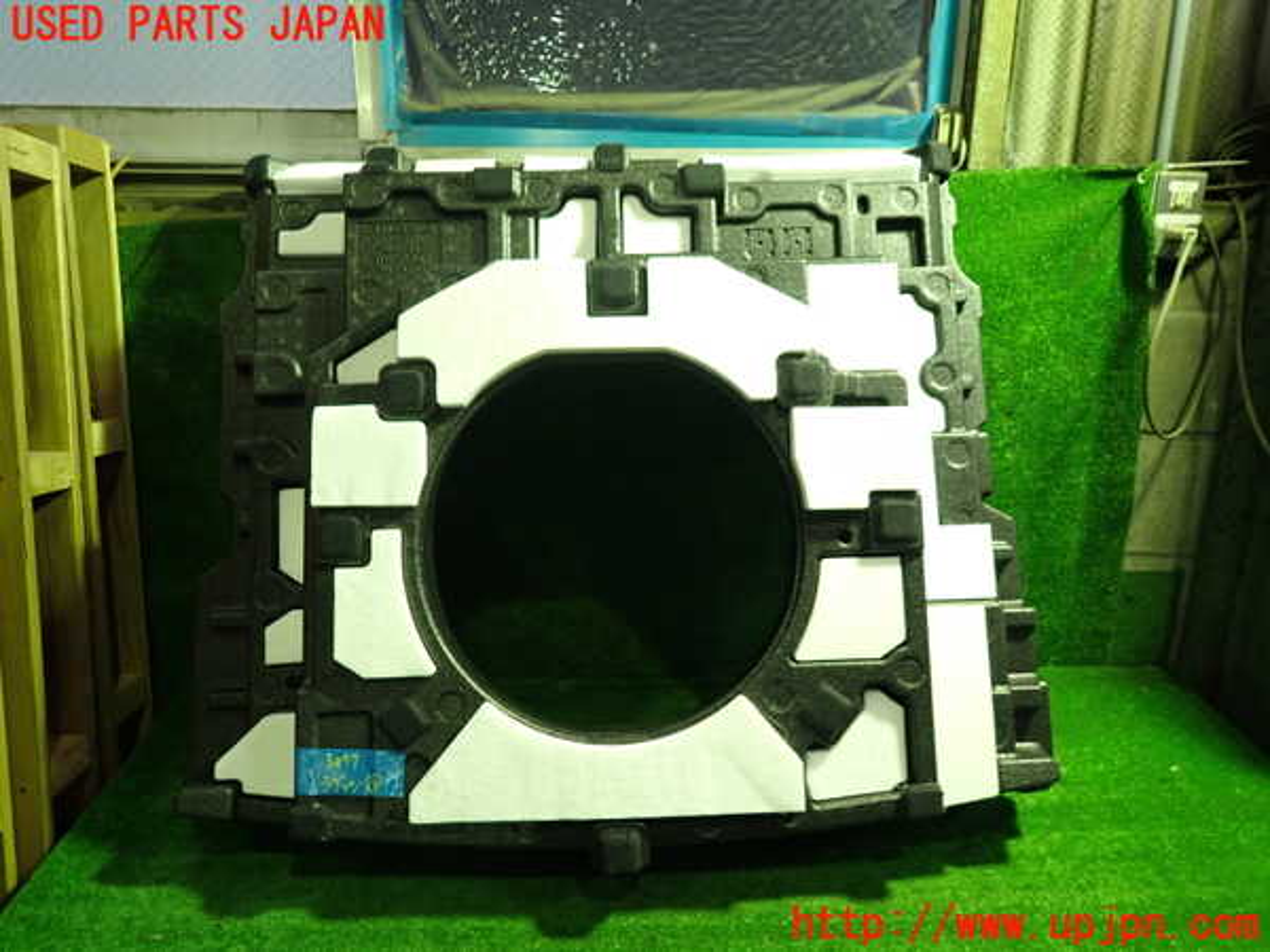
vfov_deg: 54.9
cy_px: 476
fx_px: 917
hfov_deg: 69.4
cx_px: 635
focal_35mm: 25
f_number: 2
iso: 250
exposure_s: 1/30
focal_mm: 4.5
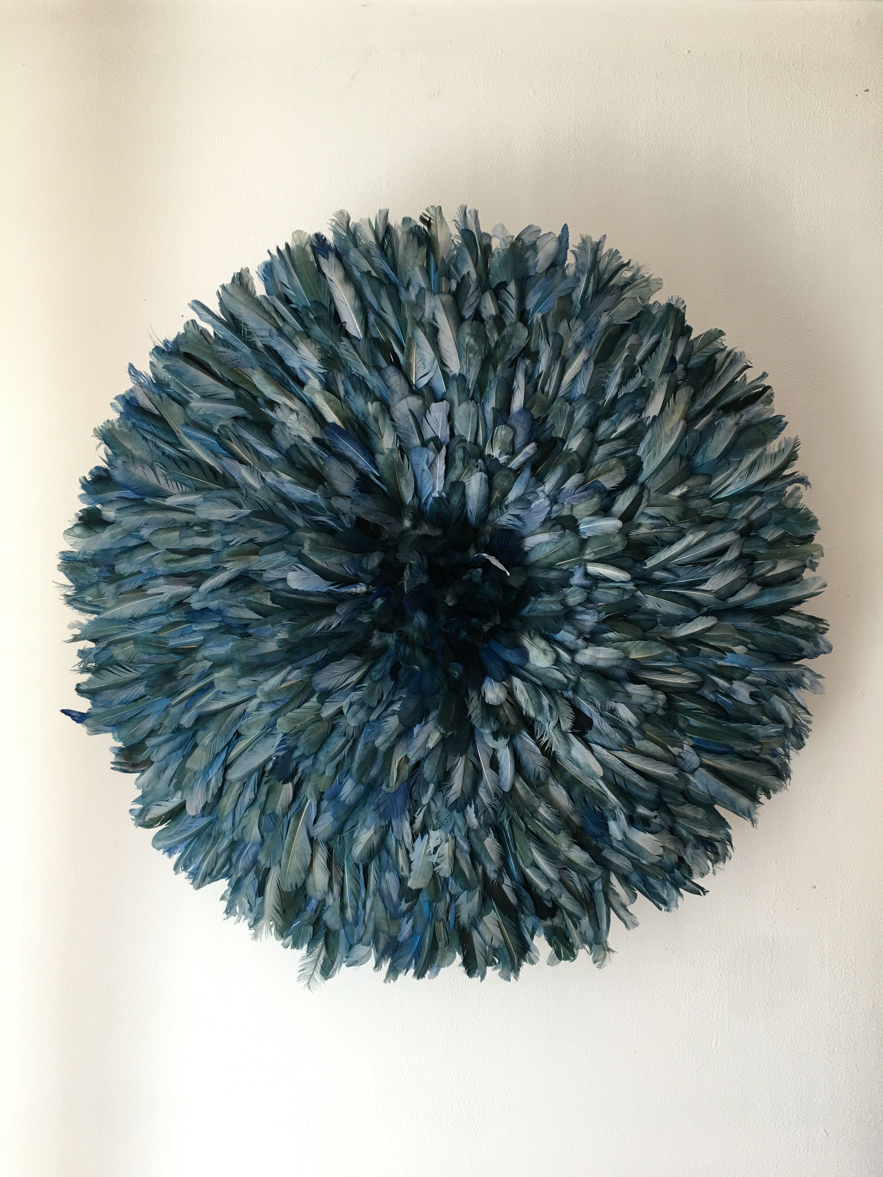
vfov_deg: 61.7
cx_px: 442
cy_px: 588
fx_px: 986
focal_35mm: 29
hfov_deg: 48.2
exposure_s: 1/33
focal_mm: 4.15
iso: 32
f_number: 2.2
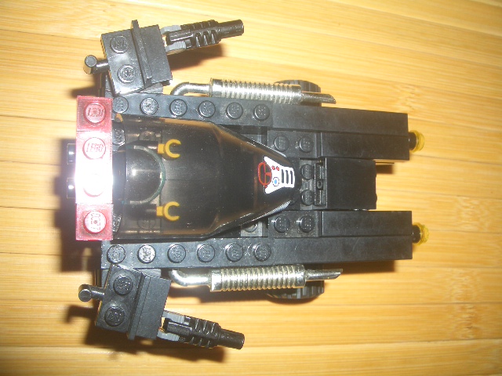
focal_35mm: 35
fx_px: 508
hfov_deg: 52.6
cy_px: 188
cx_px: 251
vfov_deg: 40.7
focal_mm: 5.8
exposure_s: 1/60
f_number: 4.3
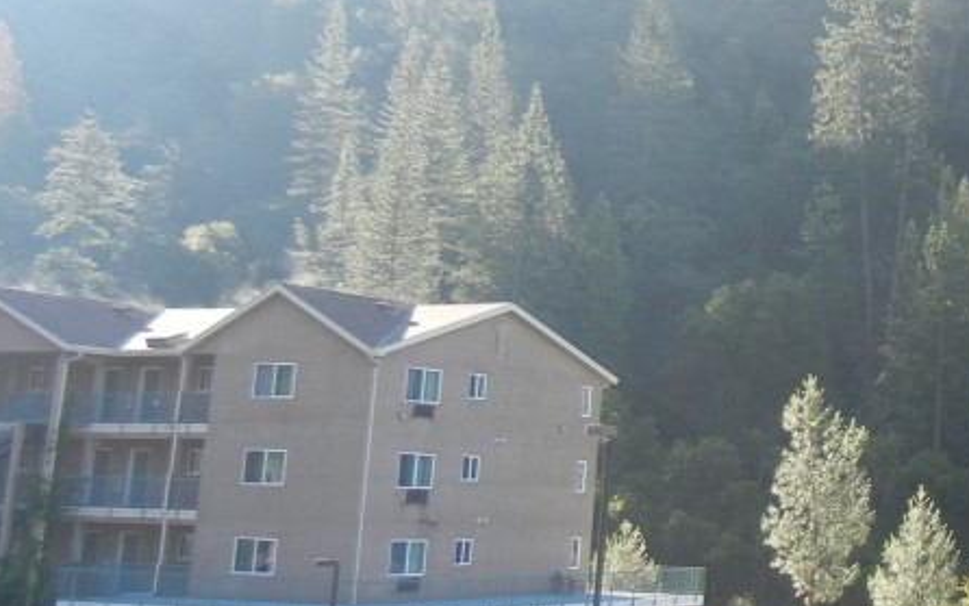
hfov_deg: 25.8
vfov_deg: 17.7
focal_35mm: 73
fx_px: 1928
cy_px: 113
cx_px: 1104
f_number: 3.5
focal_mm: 5.4
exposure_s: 1/224
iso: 160
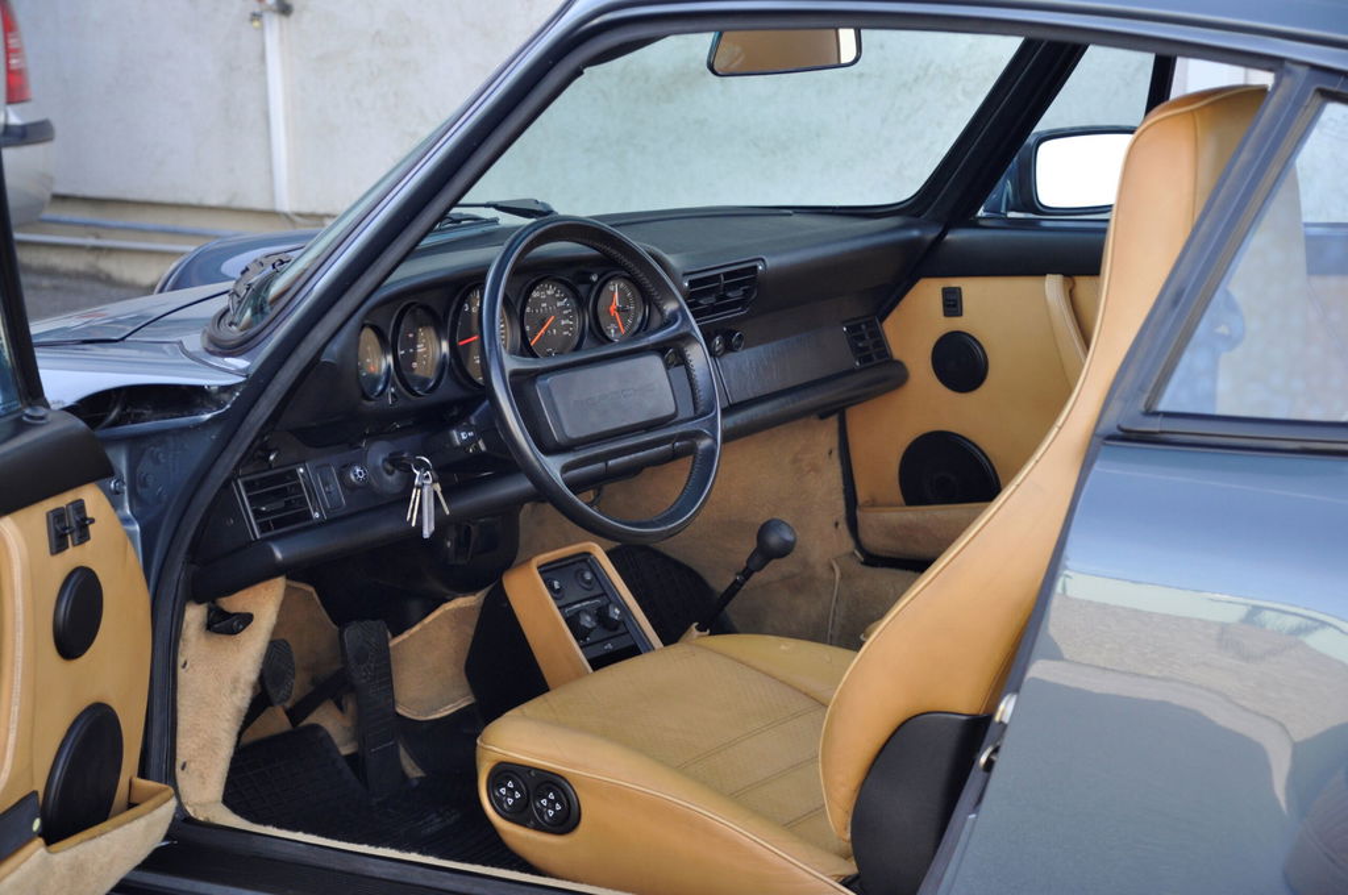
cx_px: 674
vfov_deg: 18.1
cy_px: 448
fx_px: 2805
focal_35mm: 75
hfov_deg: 27.0
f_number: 4.8
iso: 500
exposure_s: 1/80
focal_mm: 50
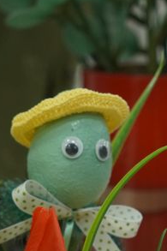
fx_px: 1571
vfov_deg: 8.9
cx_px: 39
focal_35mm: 226
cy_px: 365
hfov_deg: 6.1
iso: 1000
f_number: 4
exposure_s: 1/200
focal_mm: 44.5
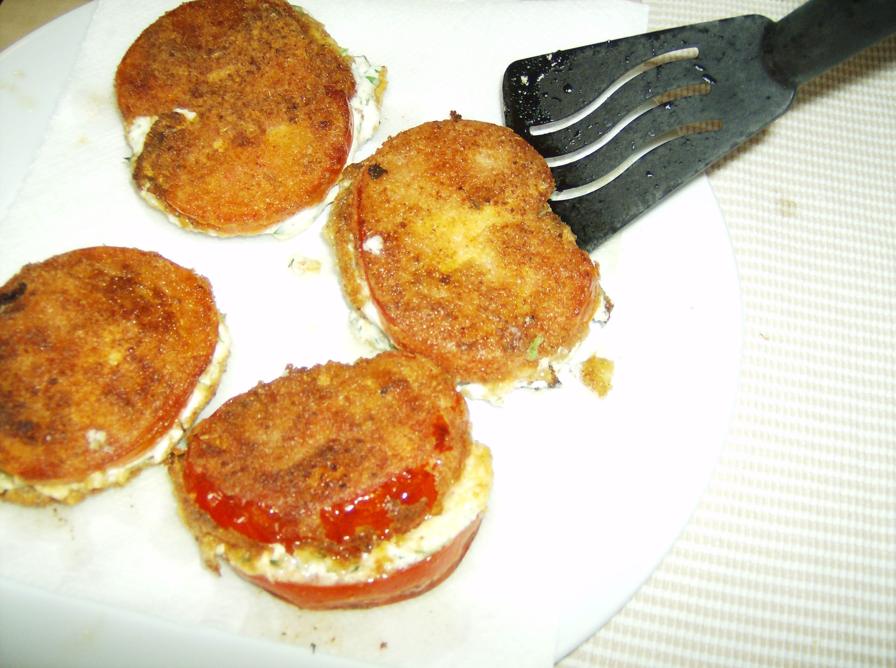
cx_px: 448
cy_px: 334
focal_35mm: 36
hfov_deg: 51.5
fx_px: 930
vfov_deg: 39.5
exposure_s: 1/60
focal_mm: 6
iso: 200
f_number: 2.8
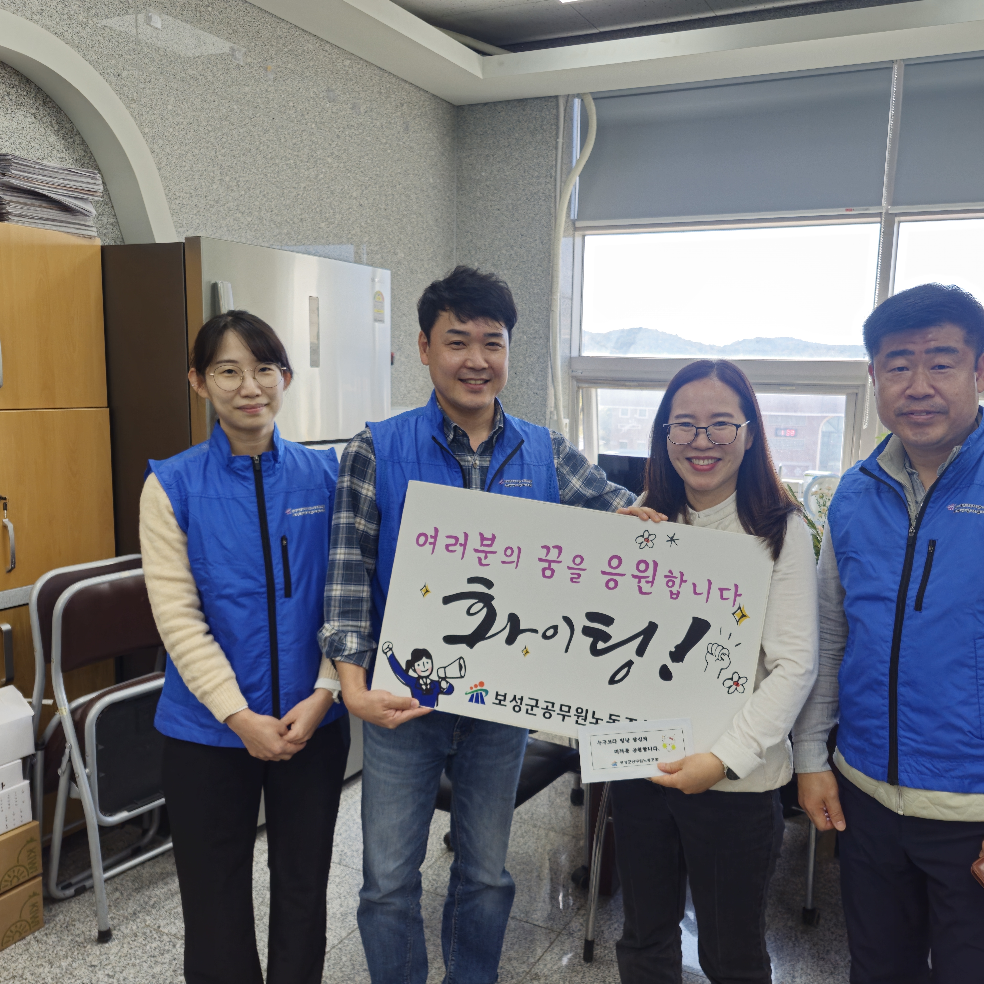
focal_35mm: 28
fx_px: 900
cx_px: 554
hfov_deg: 57.1
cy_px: 508
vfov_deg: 57.3
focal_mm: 5.54
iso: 50
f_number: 1.8
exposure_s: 1/120
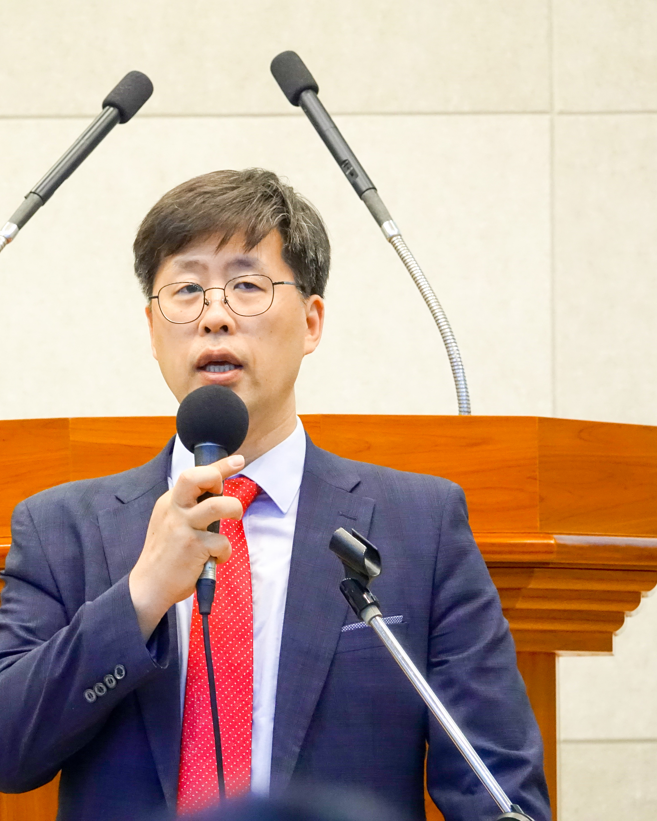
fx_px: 11300
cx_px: 228
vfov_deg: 4.2
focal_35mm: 465
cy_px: 410
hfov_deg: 3.3
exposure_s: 1/250
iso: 1600
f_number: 4
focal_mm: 120.91
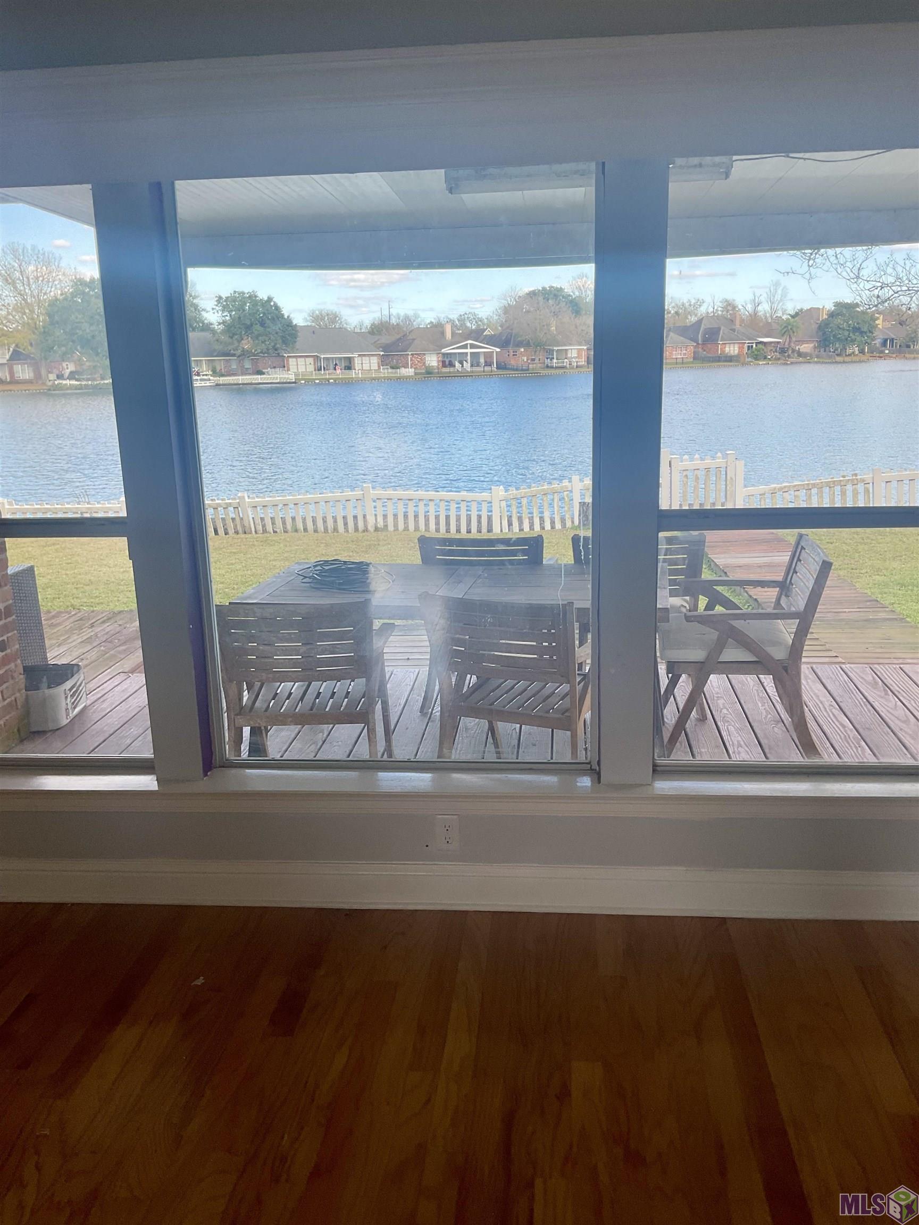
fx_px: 1027
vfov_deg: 61.7
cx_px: 460
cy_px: 612
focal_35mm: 29
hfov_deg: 48.2
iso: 16
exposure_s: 1/283
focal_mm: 3
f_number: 1.8
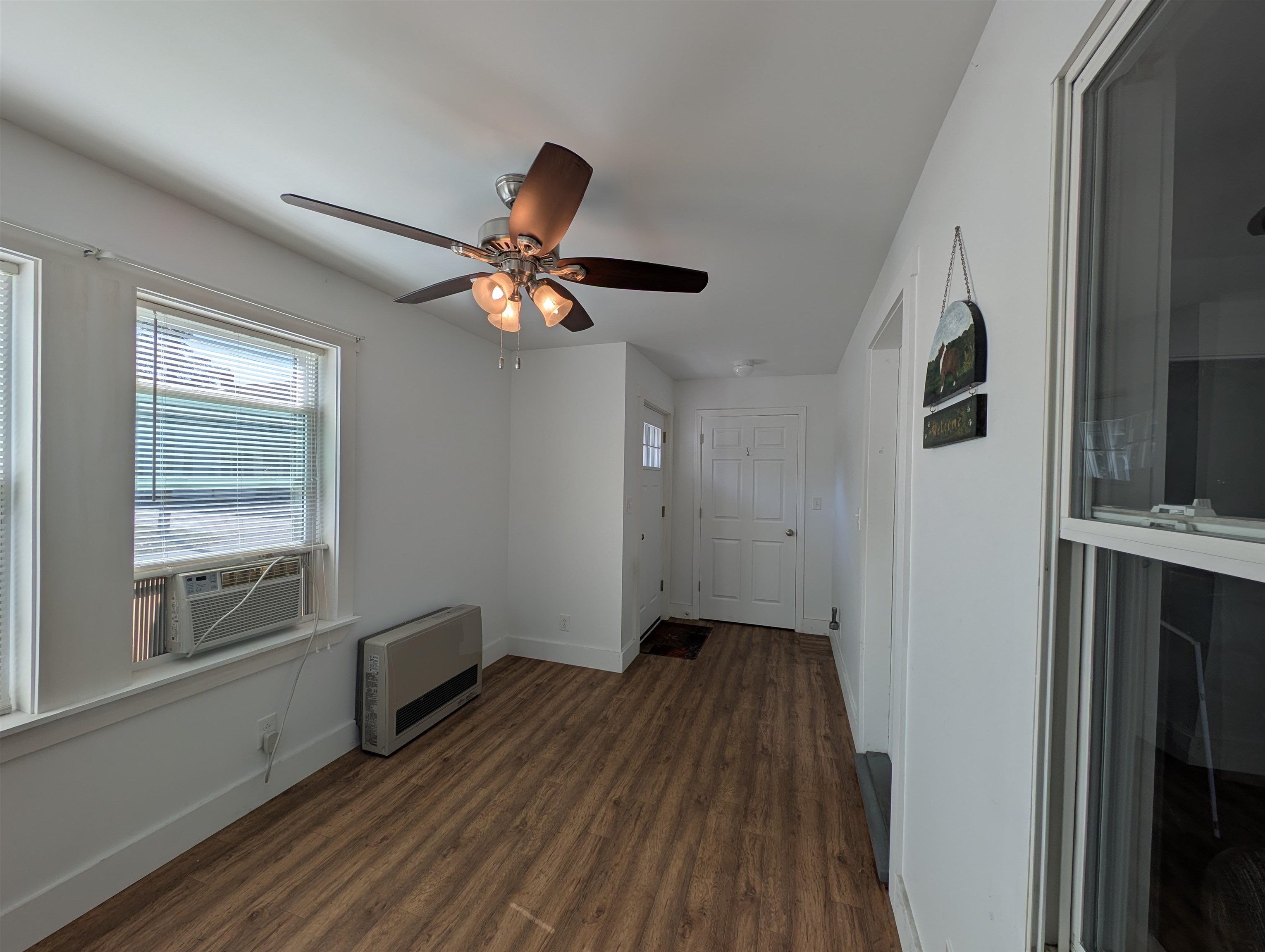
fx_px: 439
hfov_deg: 110.5
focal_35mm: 12
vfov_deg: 94.6
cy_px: 476
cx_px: 632
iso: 42
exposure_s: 1/630
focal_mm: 2.23
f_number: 1.95
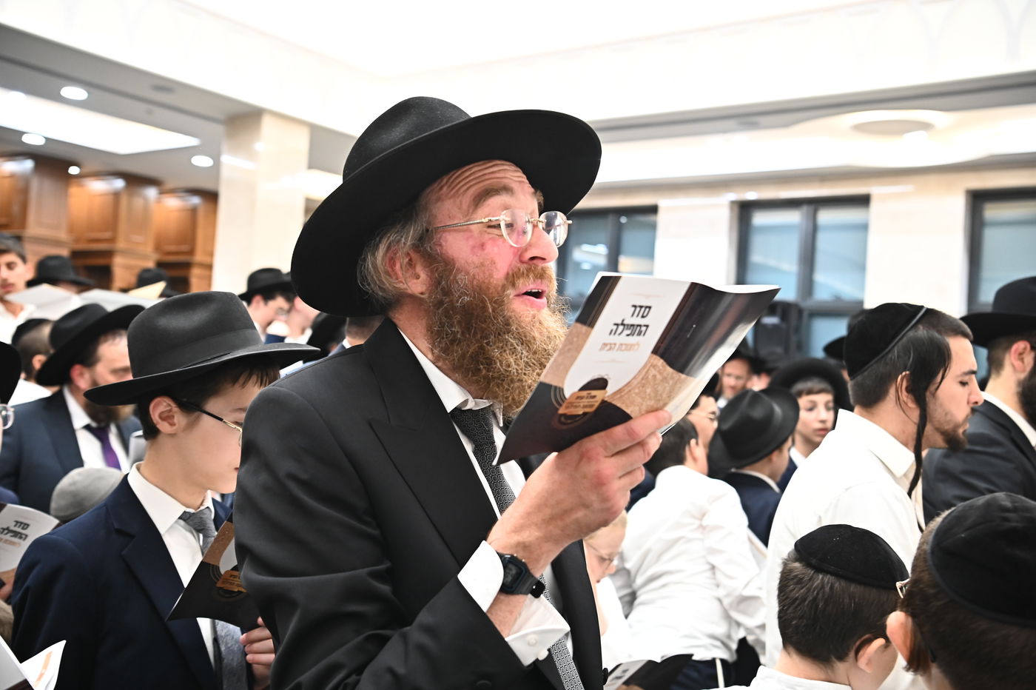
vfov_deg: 35.0
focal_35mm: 38
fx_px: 1093
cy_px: 345
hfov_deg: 50.7
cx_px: 518
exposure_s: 1/200
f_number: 4
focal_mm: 38
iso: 2000
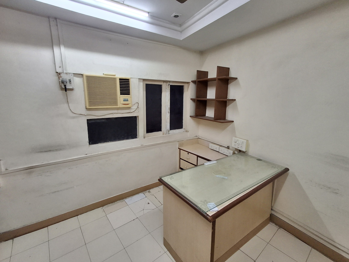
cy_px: 131
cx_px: 174
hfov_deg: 94.5
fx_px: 161
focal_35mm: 16
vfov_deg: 78.1
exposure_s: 1/50
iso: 160
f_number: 2.2
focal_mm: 1.64
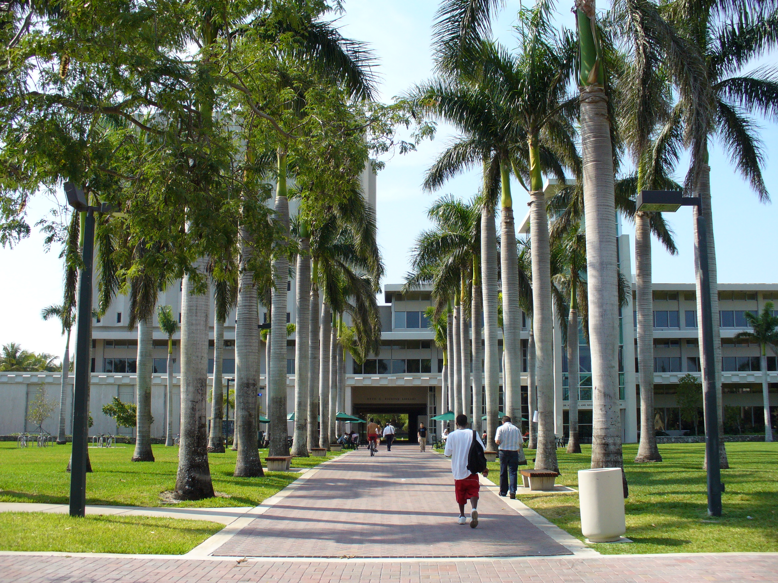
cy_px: 292
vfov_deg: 38.7
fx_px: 832
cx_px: 389
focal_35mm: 37
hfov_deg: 50.1
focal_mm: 6.1
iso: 80
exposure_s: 1/250
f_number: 5.6
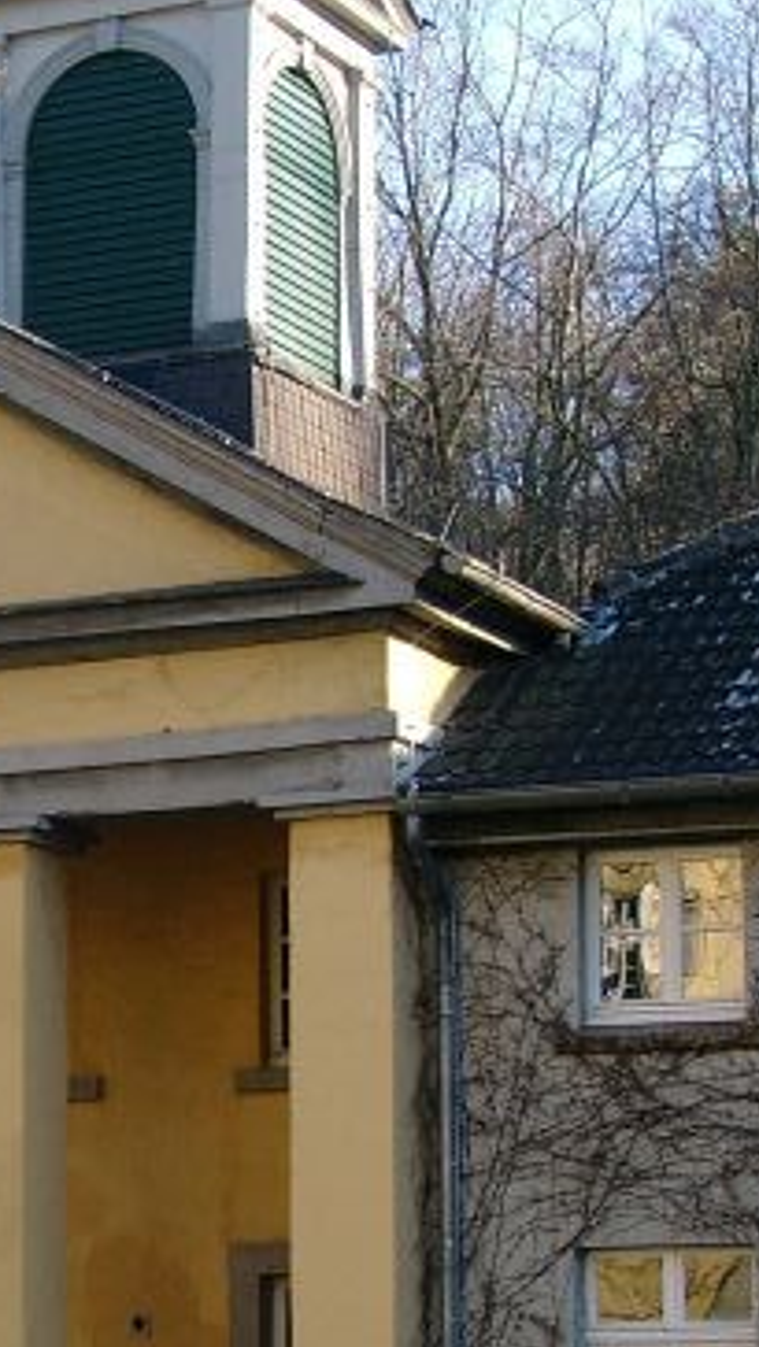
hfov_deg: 9.4
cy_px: 940
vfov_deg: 16.8
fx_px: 4540
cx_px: -185
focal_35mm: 127
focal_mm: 11.05
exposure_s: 1/153
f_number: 4
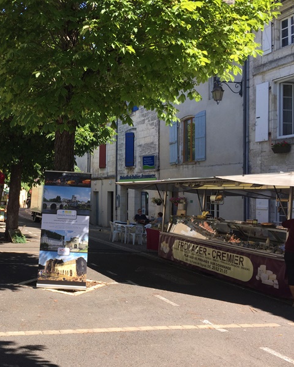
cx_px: 68
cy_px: 183
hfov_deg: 38.0
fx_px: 413
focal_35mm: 38
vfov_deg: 47.9
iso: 32
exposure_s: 1/860
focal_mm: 4.15
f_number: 2.2
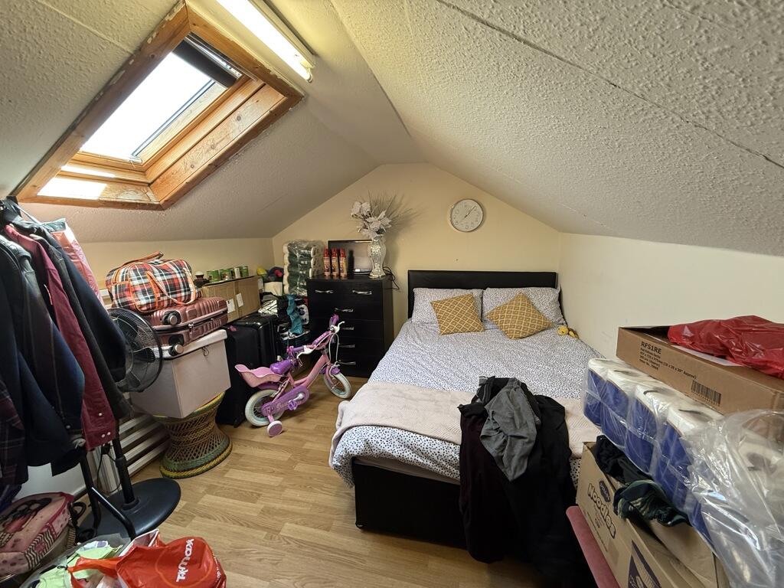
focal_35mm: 14
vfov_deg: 85.7
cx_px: 392
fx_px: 317
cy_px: 294
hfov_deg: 102.1
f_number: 2.2
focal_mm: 2.22
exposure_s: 1/50
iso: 200
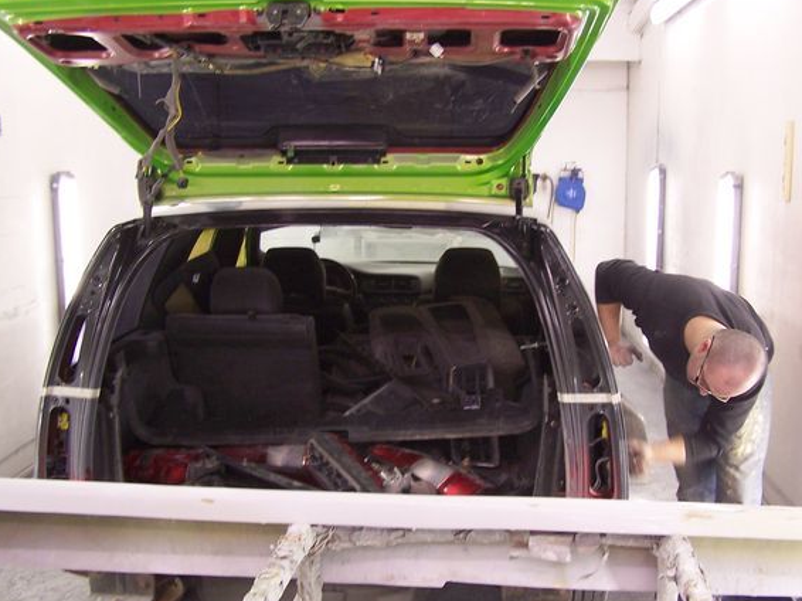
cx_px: 439
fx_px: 996
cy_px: 319
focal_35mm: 43
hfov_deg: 43.8
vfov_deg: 33.6
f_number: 2.8
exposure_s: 1/15
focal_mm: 6.3
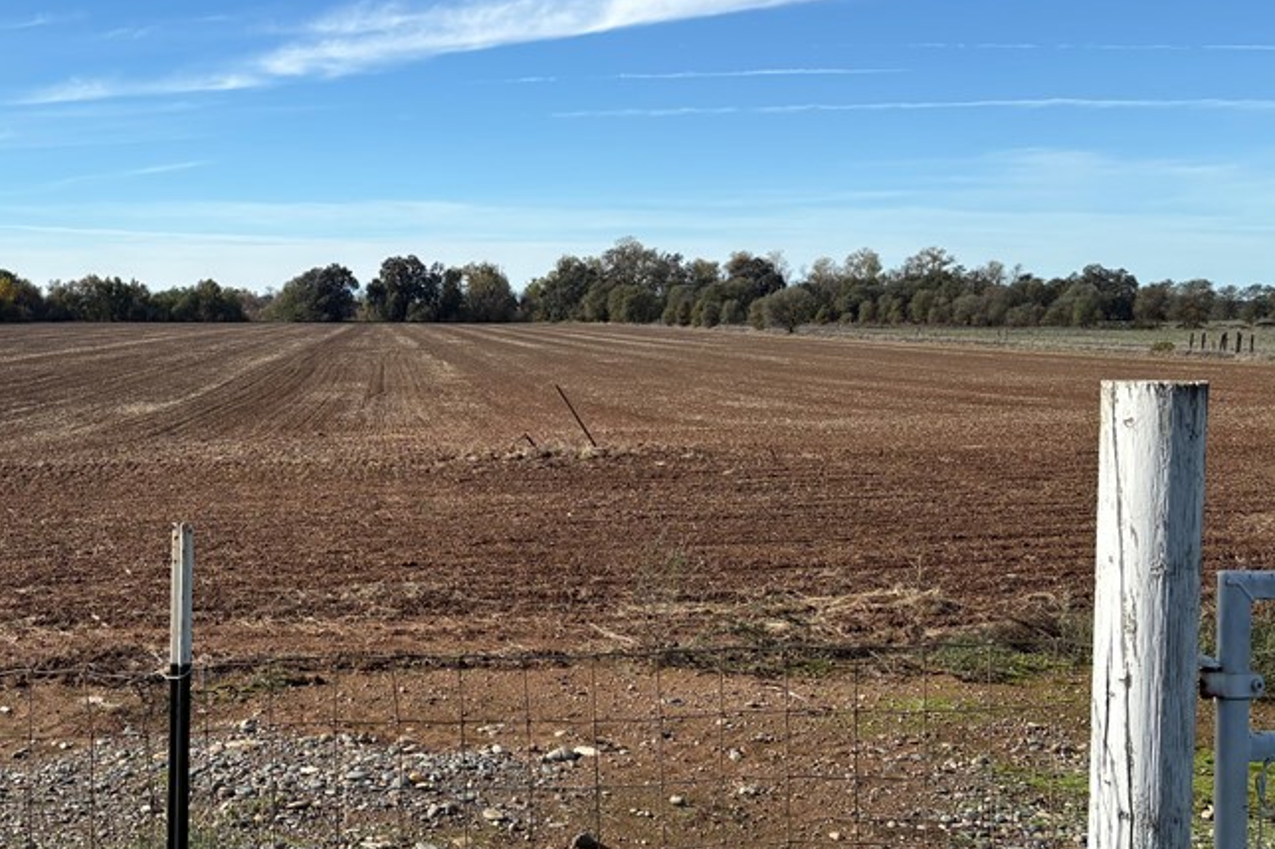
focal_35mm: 43
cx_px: 283
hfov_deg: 43.6
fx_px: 1522
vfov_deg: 31.1
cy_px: 342
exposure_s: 1/3279
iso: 50
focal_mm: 5.96
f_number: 1.6
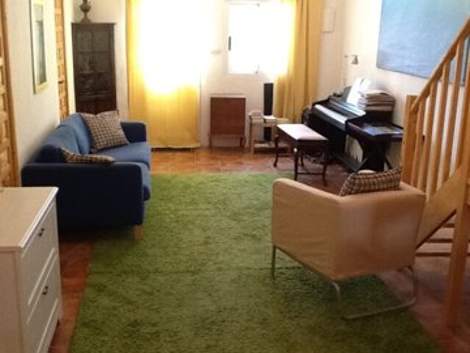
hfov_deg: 42.9
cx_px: 235
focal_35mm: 44
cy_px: 176
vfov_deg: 32.9
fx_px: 597
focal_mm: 2.03
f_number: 2.4
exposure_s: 1/30
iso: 250
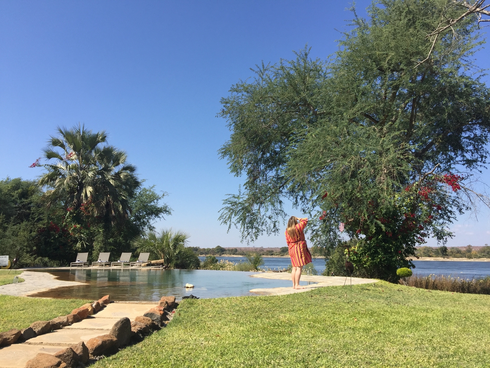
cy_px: 184
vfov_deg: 48.2
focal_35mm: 29
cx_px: 245
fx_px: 411
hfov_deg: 61.7
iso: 32
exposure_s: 1/1582
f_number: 2.2
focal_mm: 4.15
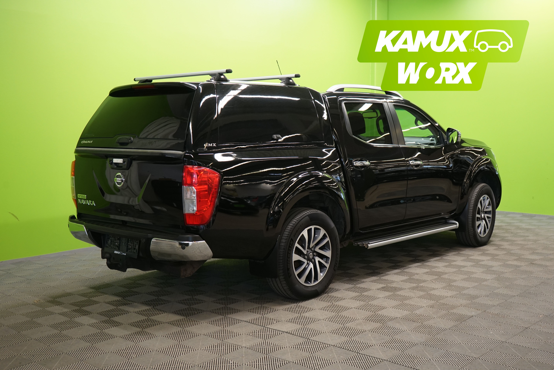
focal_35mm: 40
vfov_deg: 33.4
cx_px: 277
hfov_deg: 48.5
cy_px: 185
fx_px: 616
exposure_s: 1/30
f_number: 5.6
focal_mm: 40
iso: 800
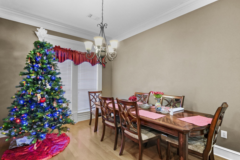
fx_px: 107
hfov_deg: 96.6
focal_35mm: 16
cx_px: 114
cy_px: 85
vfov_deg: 73.7
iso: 400
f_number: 8
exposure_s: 1.5
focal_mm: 10
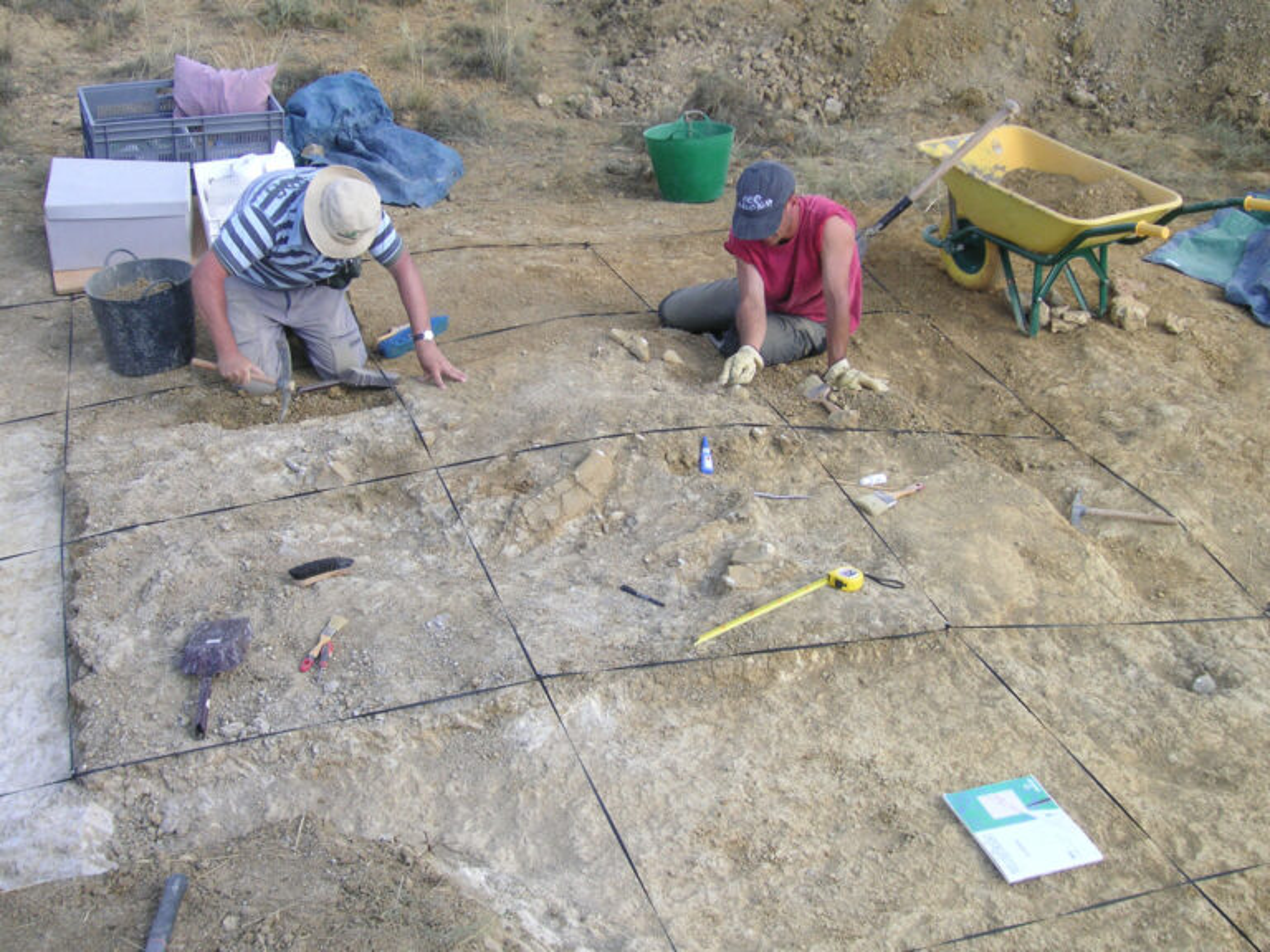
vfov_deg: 35.1
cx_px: 635
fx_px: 1504
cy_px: 476
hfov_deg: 45.8
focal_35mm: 41
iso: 50
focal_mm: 6.9
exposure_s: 1/350
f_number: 3
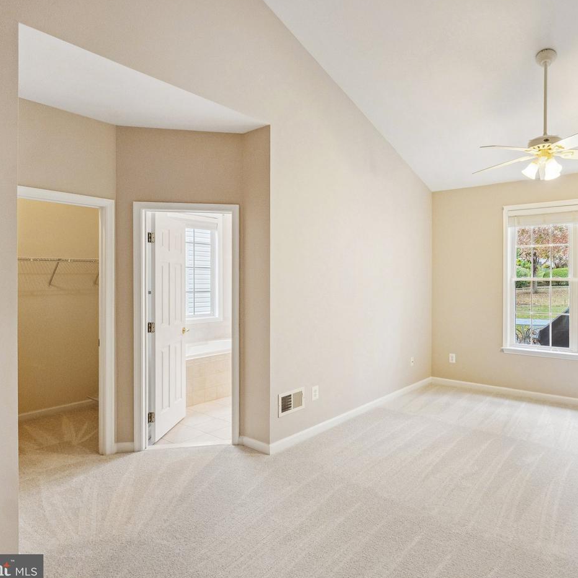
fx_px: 397
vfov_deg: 72.1
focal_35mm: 21
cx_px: 393
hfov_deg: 69.7
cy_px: 288
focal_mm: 16
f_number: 4
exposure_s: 1/125
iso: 1600
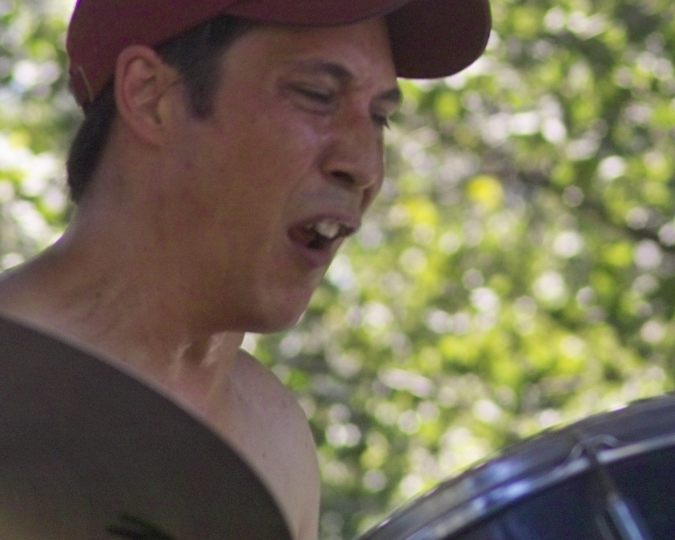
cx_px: 358
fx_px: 9247
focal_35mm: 463
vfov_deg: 3.3
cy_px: 286
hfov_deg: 4.2
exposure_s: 1/250
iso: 200
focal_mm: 105
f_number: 4.5
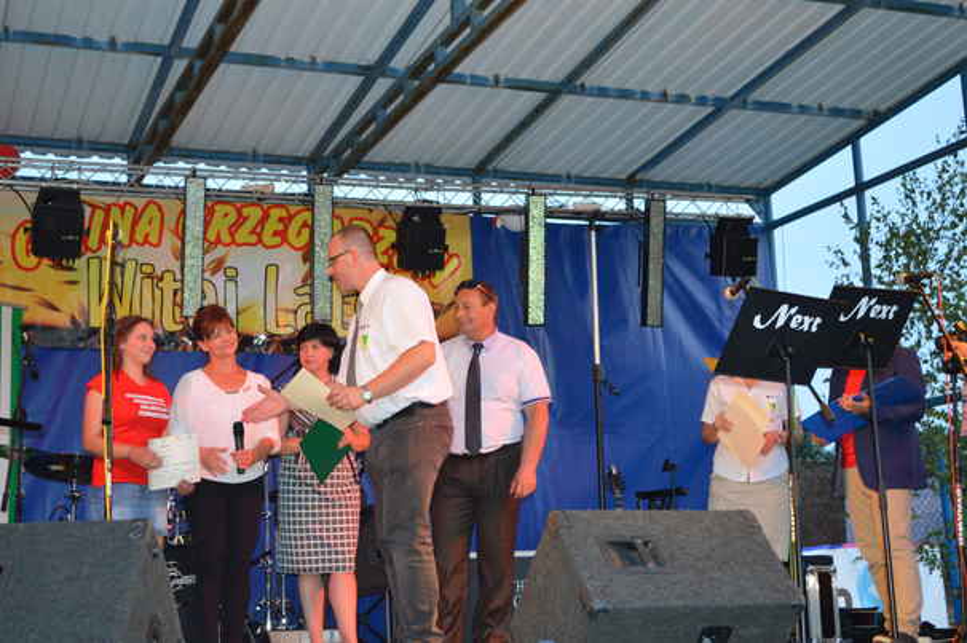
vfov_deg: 23.7
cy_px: 322
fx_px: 1530
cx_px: 484
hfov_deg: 35.1
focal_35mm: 57
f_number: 5
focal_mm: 38
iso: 800
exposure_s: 1/60
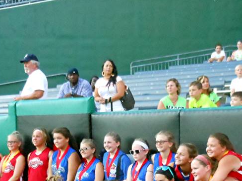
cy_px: 203
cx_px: 115
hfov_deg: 22.3
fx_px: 615
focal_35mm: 88
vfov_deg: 16.3
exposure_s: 1/250
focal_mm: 6.9
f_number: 4.3
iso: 800
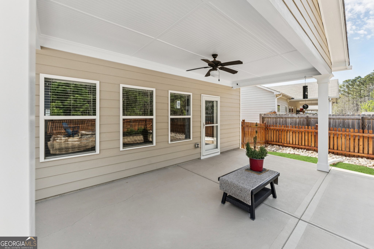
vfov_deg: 81.2
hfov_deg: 104.3
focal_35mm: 14
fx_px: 145
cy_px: 124
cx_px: 187
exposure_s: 1/320
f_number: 8
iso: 320
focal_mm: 14
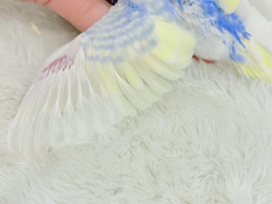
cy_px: 102
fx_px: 409
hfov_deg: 36.8
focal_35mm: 52
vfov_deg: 28.0
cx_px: 136
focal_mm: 5.96
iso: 64
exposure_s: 1/100
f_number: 1.6
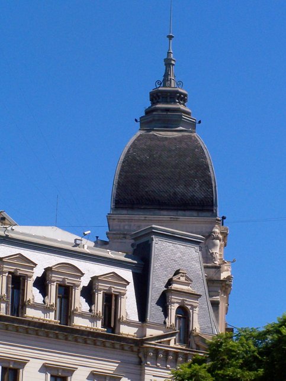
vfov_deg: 16.8
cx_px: 143
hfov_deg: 12.7
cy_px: 190
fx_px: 1289
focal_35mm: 117
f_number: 7.1
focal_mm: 19.4
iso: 80
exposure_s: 1/1000
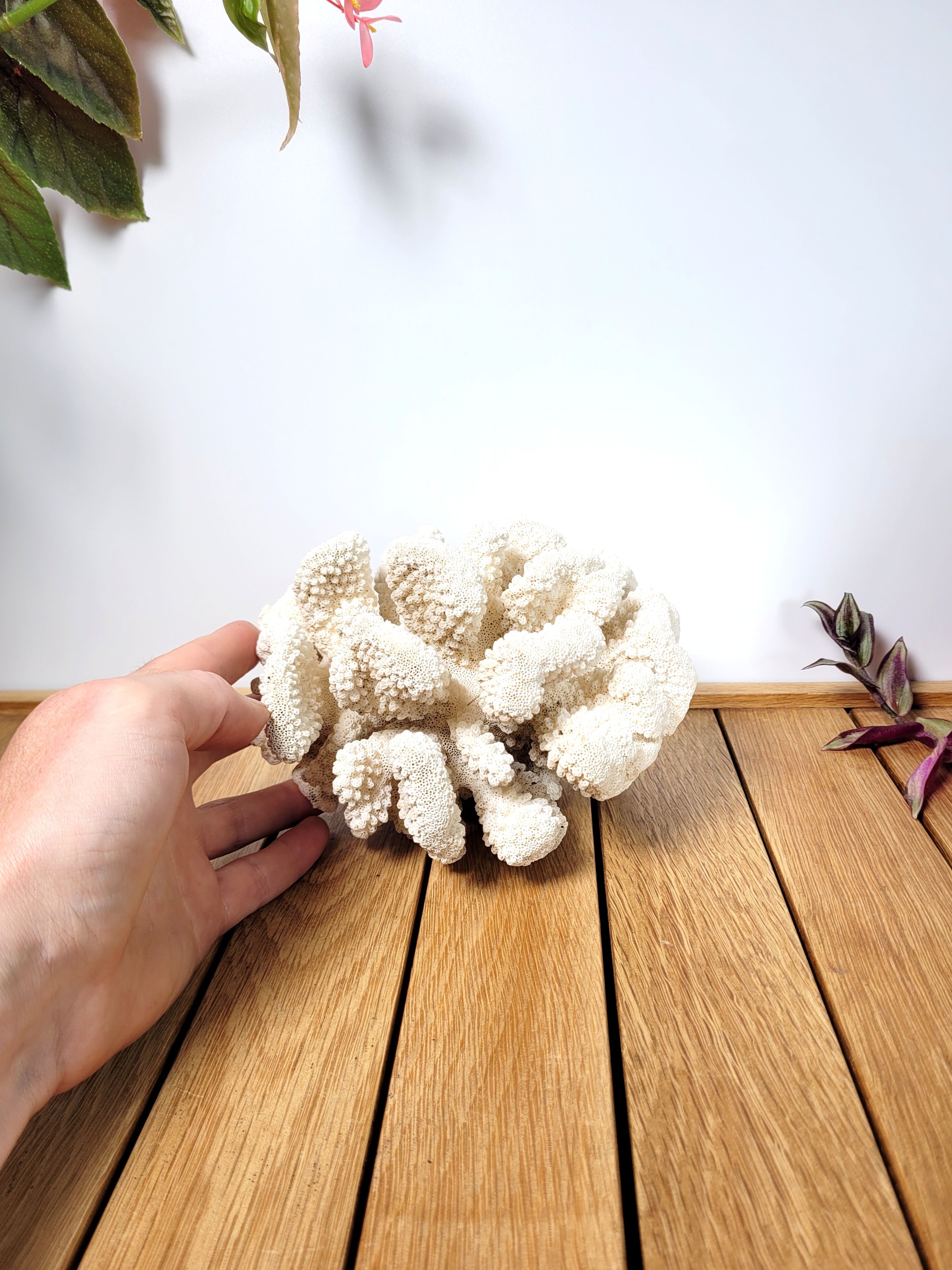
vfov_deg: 65.3
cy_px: 658
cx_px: 480
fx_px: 990
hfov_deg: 51.4
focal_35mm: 27
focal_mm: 5.4
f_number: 1.8
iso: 40
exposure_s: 1/565
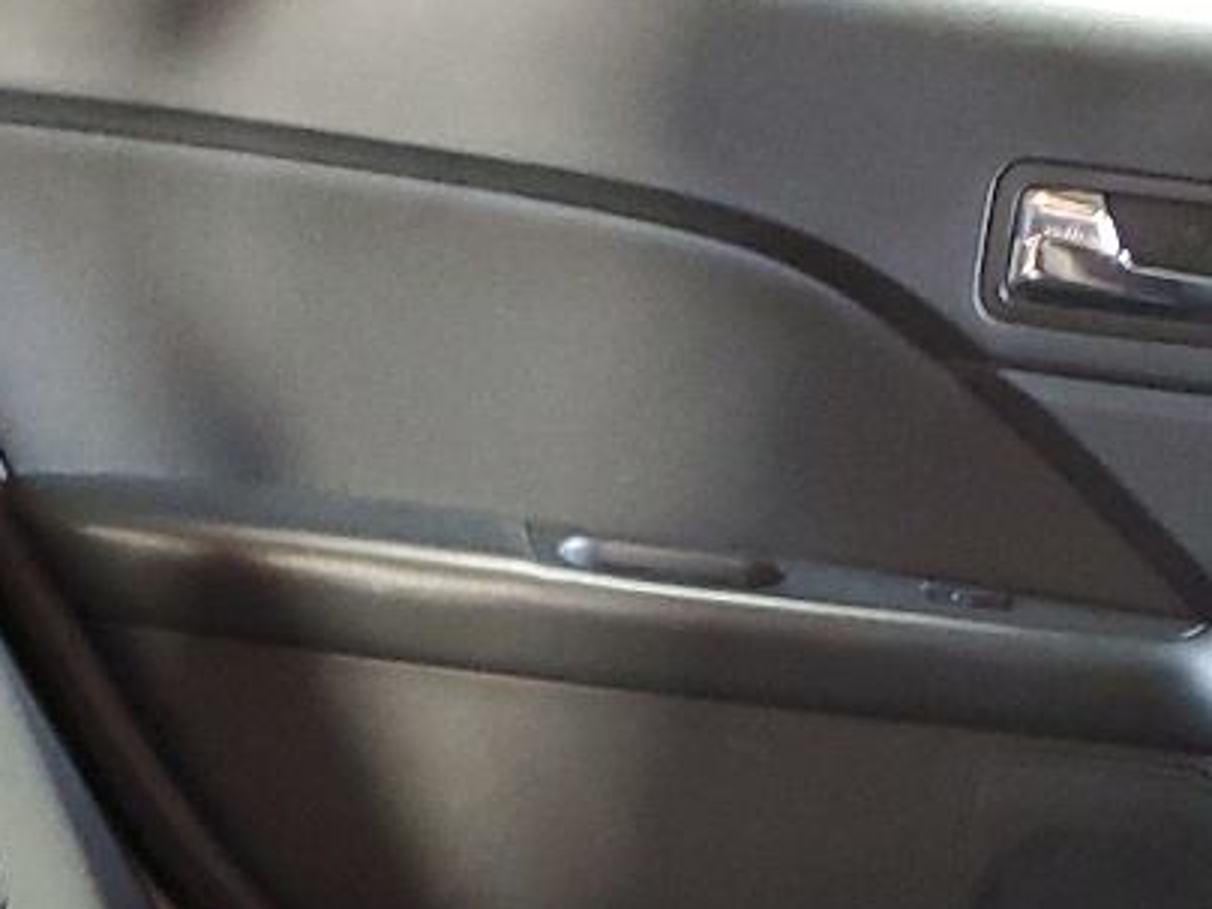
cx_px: 564
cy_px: 1785
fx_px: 3606
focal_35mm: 103
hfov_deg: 19.1
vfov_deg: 12.7
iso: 293
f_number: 1.5
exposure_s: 1/20
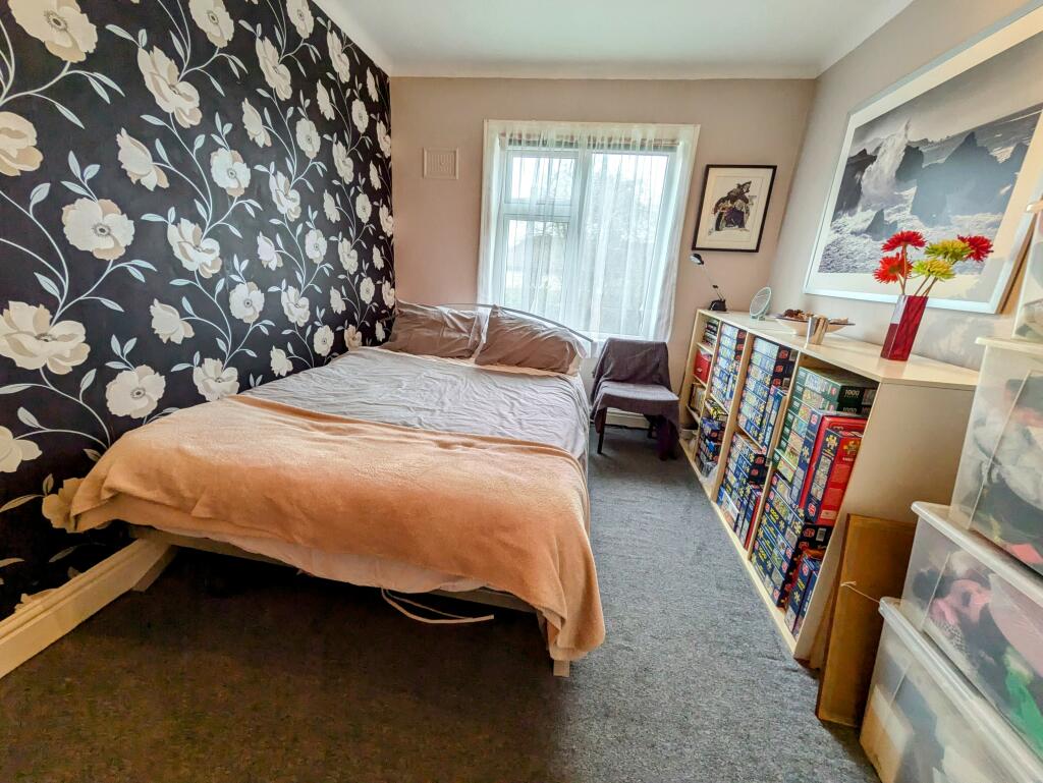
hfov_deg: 102.0
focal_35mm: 14
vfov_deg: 85.7
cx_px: 522
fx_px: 422
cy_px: 392
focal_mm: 1.83
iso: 69
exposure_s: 1/33.3
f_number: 2.2
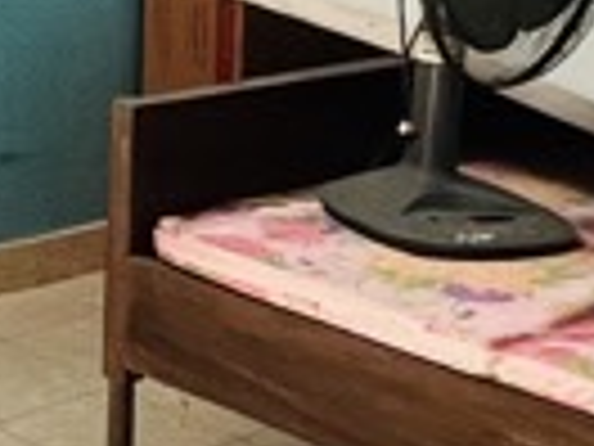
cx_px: -108
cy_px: -95
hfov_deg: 18.5
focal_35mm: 101
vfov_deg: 14.2
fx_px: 1733
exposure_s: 1/60
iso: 320
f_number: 1.8
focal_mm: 1.57
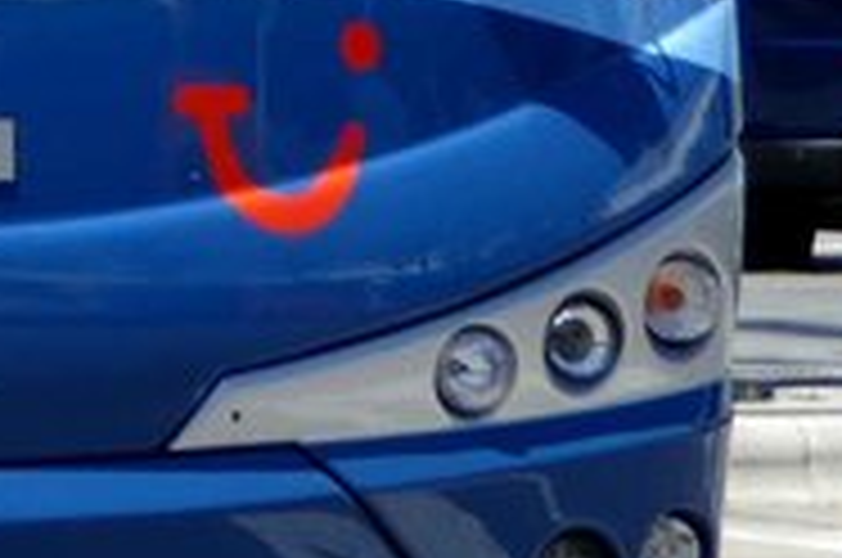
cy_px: -238
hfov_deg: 3.4
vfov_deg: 2.3
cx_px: -1076
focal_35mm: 602
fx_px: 14056
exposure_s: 1/320
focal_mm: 16.1
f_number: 4.9
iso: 80
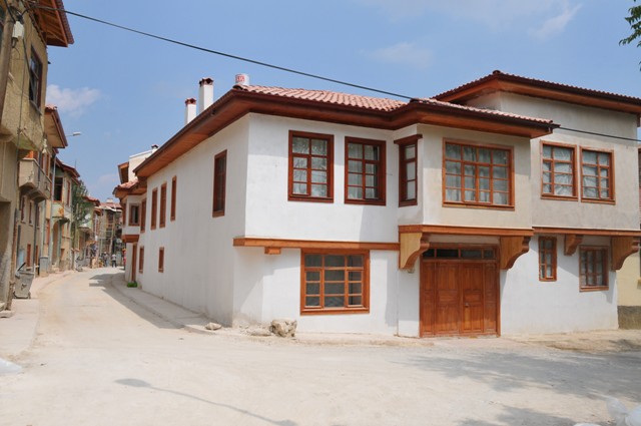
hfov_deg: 57.3
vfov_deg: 39.9
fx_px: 587
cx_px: 320
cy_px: 213
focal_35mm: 33
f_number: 11
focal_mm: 22
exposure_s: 1/500
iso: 400
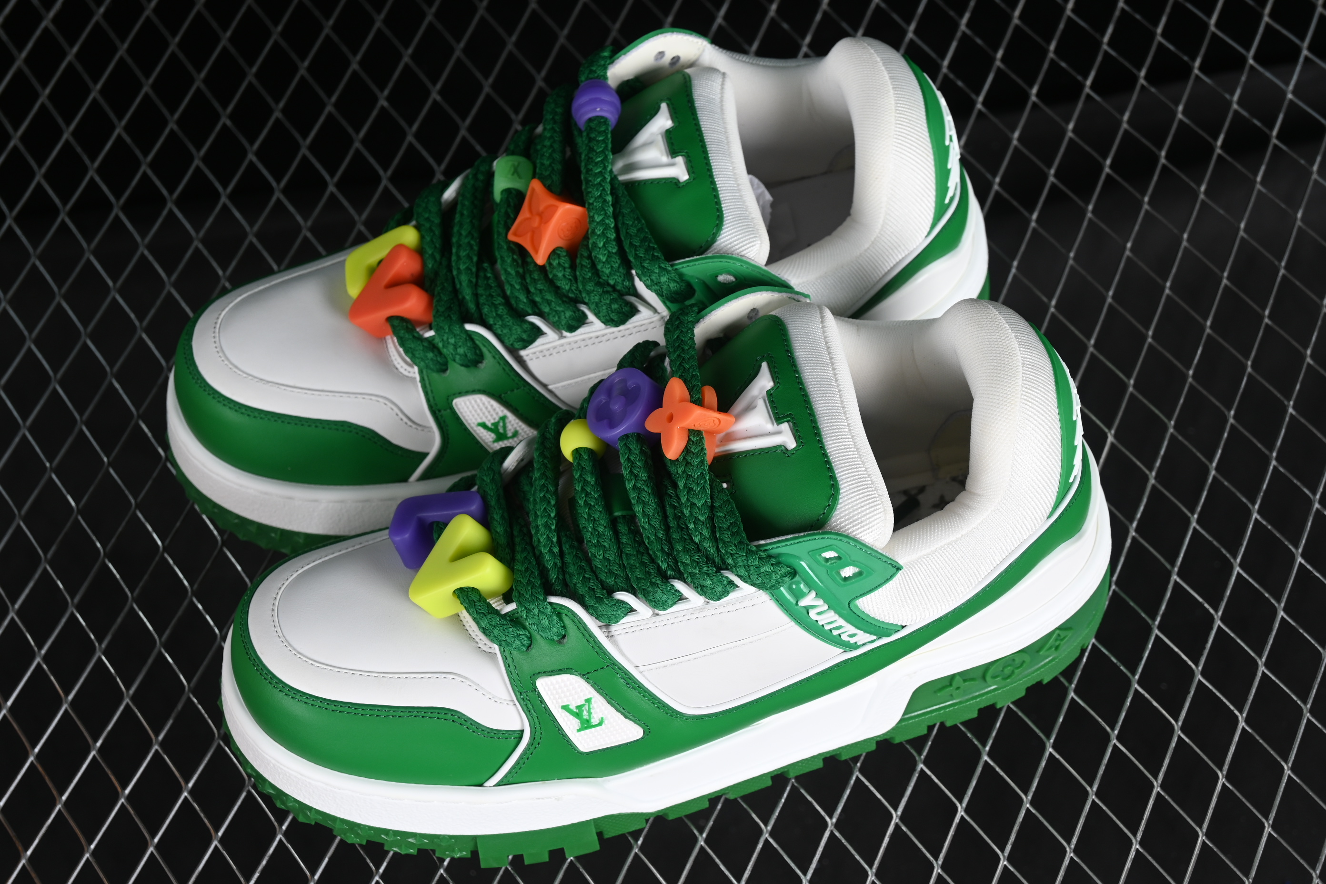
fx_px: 2652
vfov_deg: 18.9
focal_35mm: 72
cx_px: 663
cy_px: 442
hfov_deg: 28.1
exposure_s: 1/60
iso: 160
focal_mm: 48
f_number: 7.1
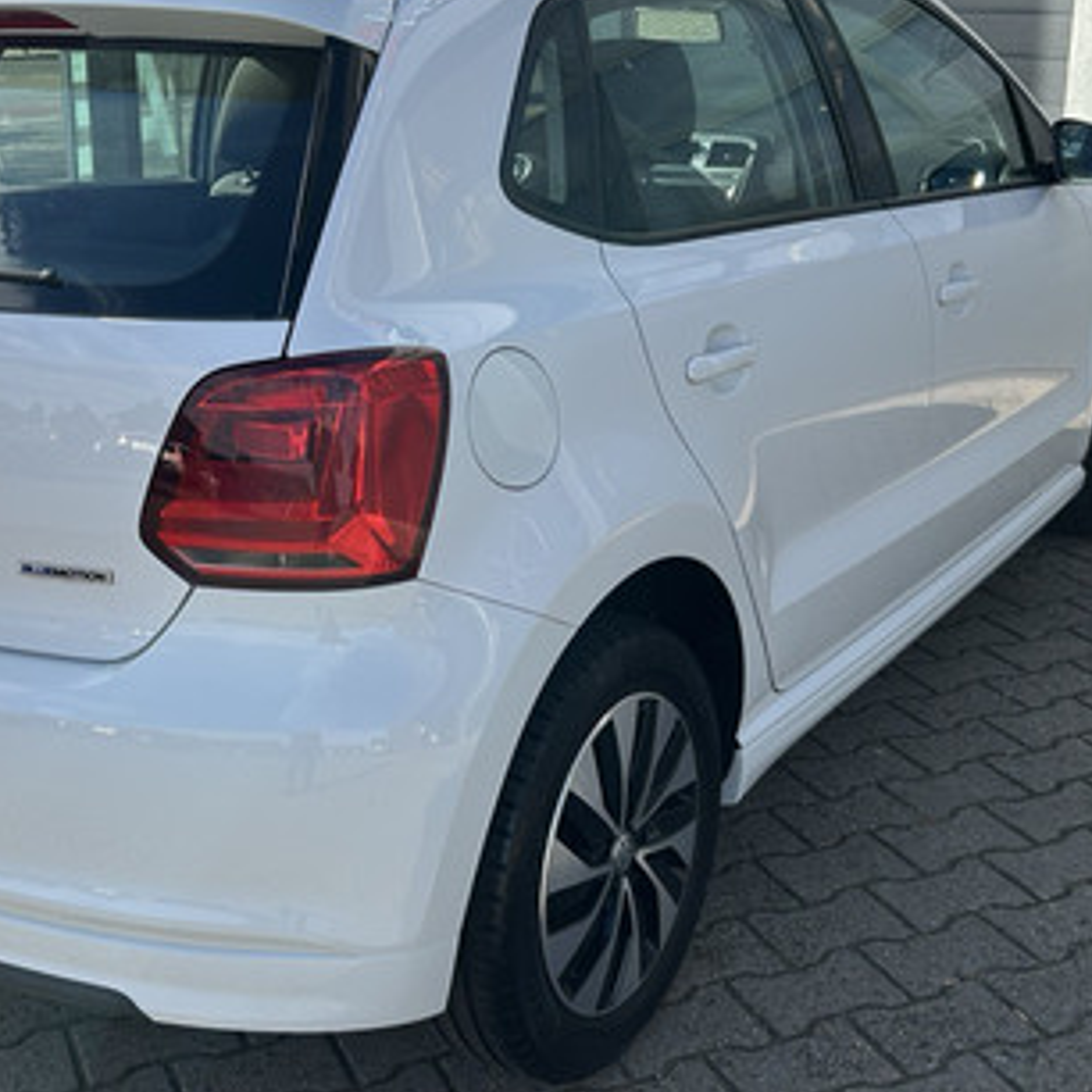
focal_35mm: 48
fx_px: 1713
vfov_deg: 35.3
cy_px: 492
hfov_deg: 35.3
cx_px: 478
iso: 50
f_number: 1.5
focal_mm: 5.7
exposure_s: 1/1838
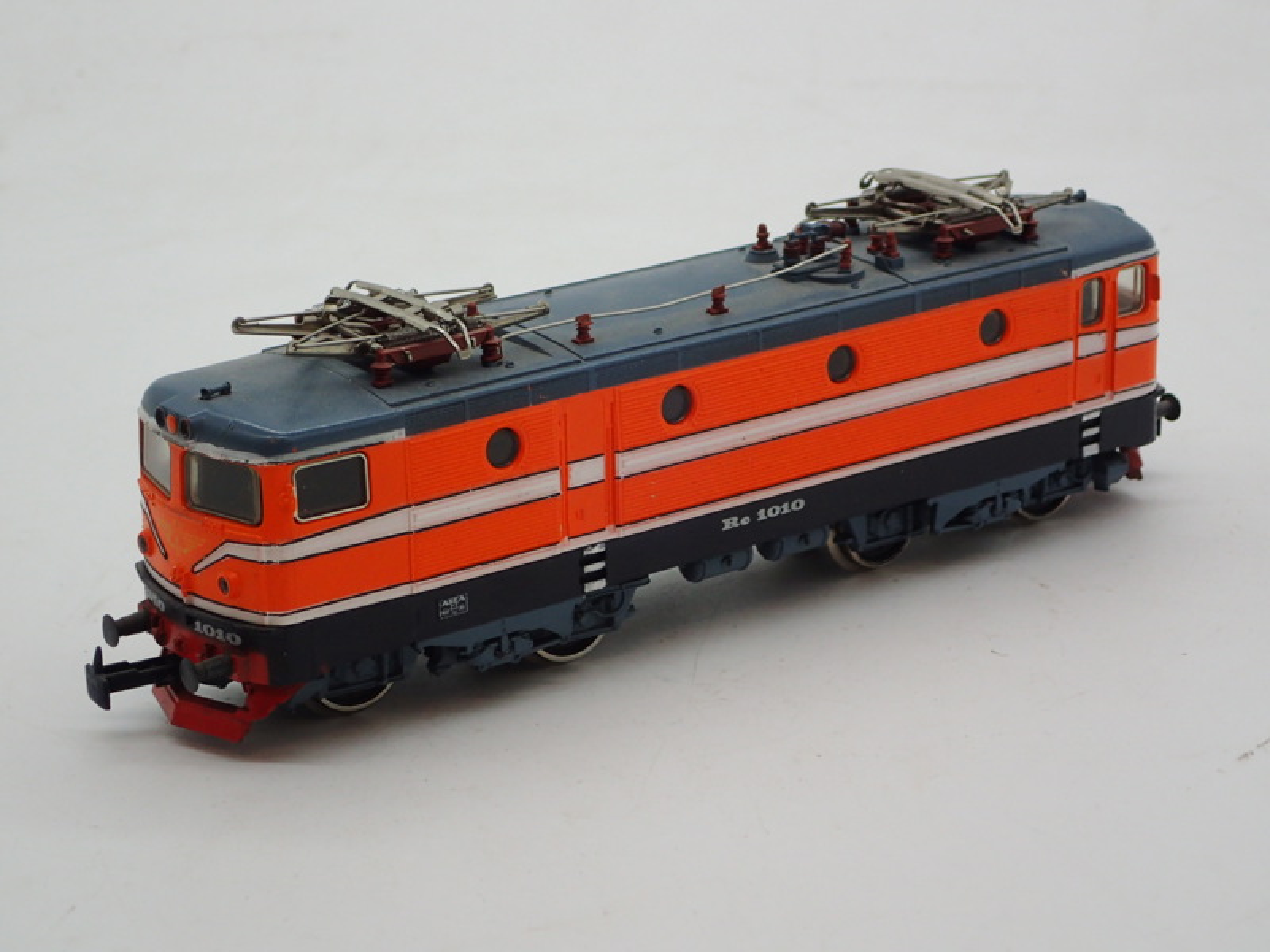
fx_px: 3339
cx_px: 635
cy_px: 476
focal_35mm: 91
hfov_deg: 21.5
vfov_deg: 16.2
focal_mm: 16.48
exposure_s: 1/125
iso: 200
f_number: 4.7
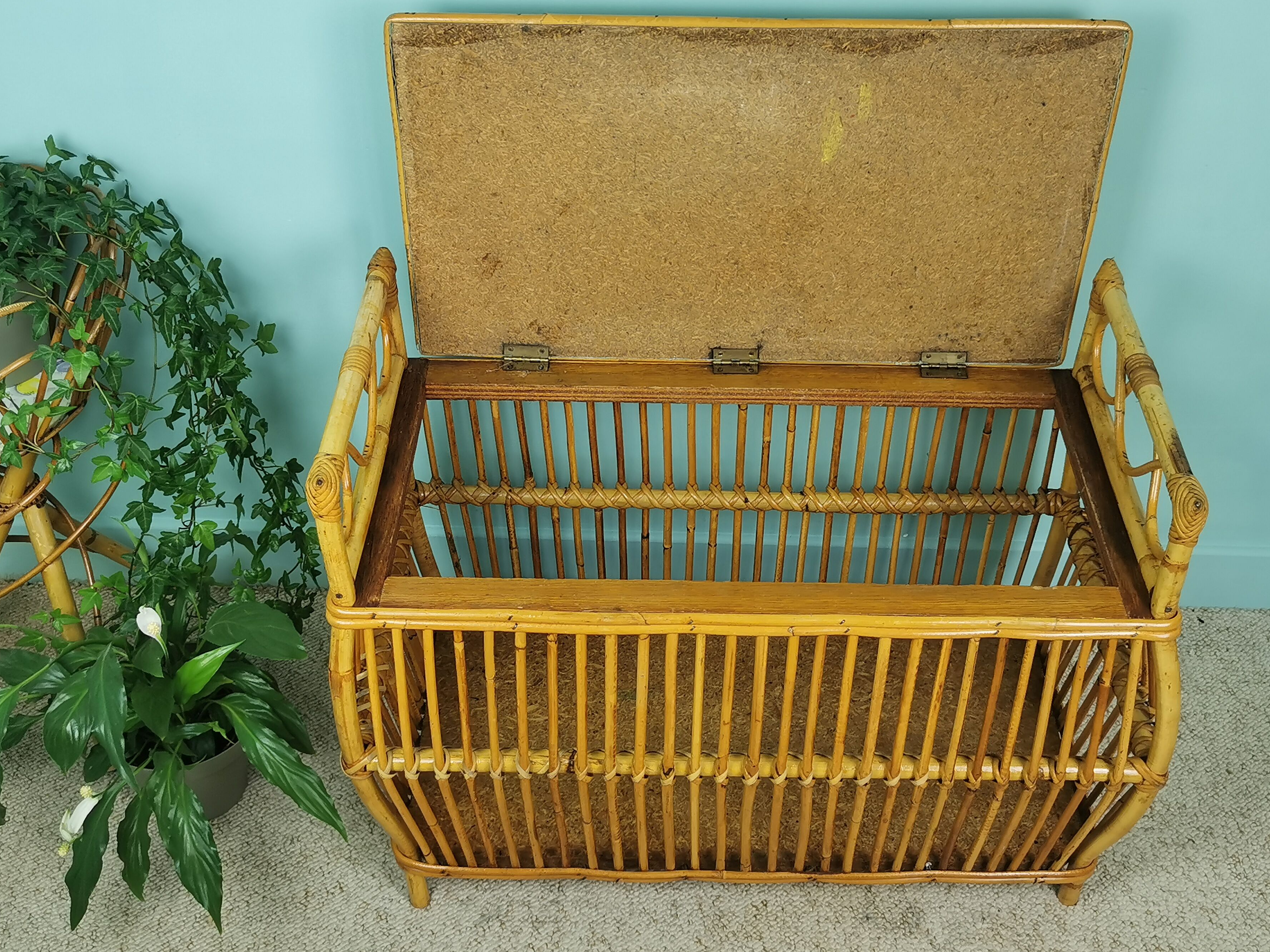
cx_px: 645
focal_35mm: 43
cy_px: 472
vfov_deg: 33.6
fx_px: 1578
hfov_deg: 43.9
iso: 80
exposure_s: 1/100
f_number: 1.8
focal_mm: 5.58
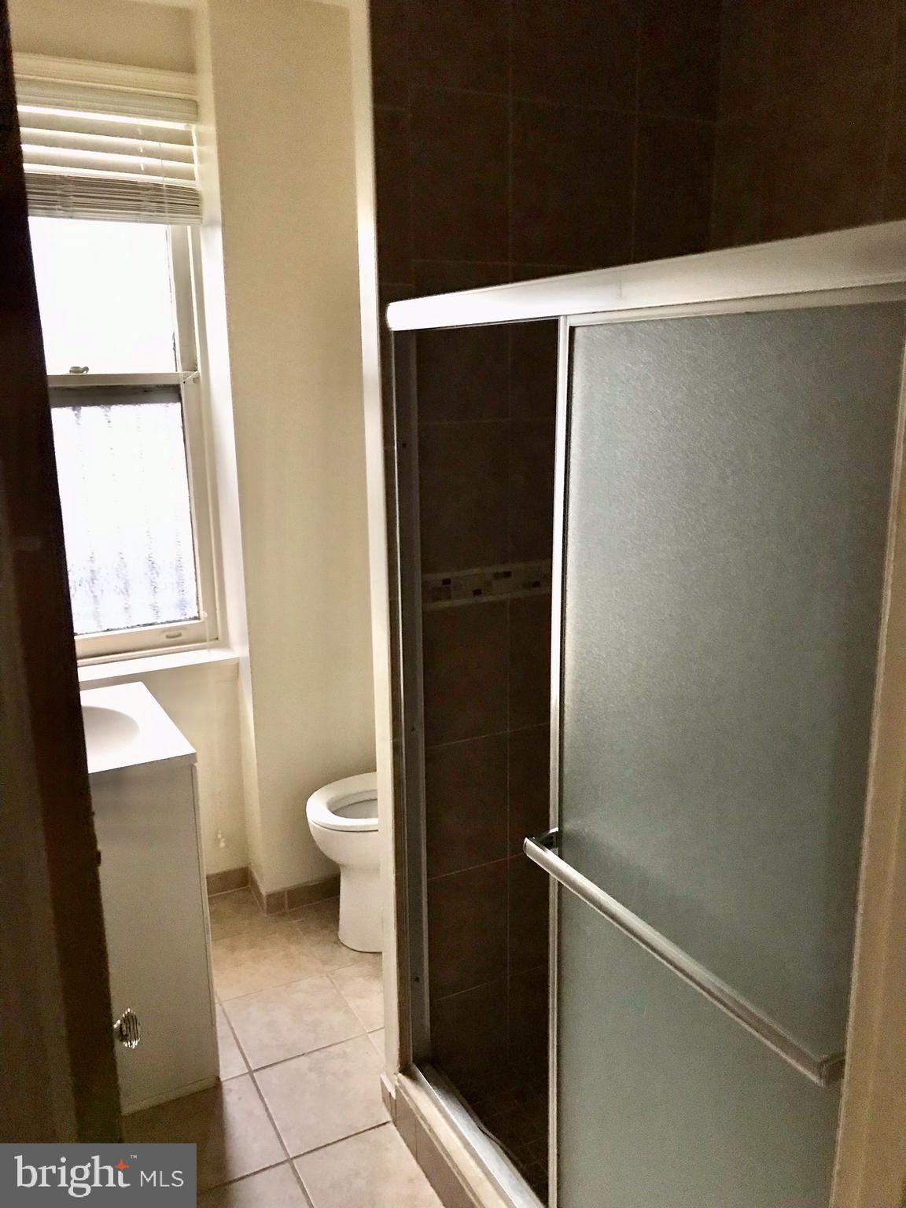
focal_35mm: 28
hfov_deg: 49.7
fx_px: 977
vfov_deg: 63.4
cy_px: 604
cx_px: 453
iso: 100
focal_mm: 3.99
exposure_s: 1/5
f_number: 1.8
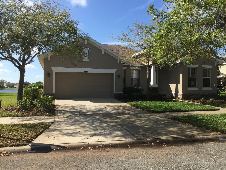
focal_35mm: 29
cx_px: 113
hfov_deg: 61.7
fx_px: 189
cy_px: 85
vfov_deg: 48.2
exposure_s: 1/1364
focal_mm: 4.15
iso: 32
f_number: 2.2
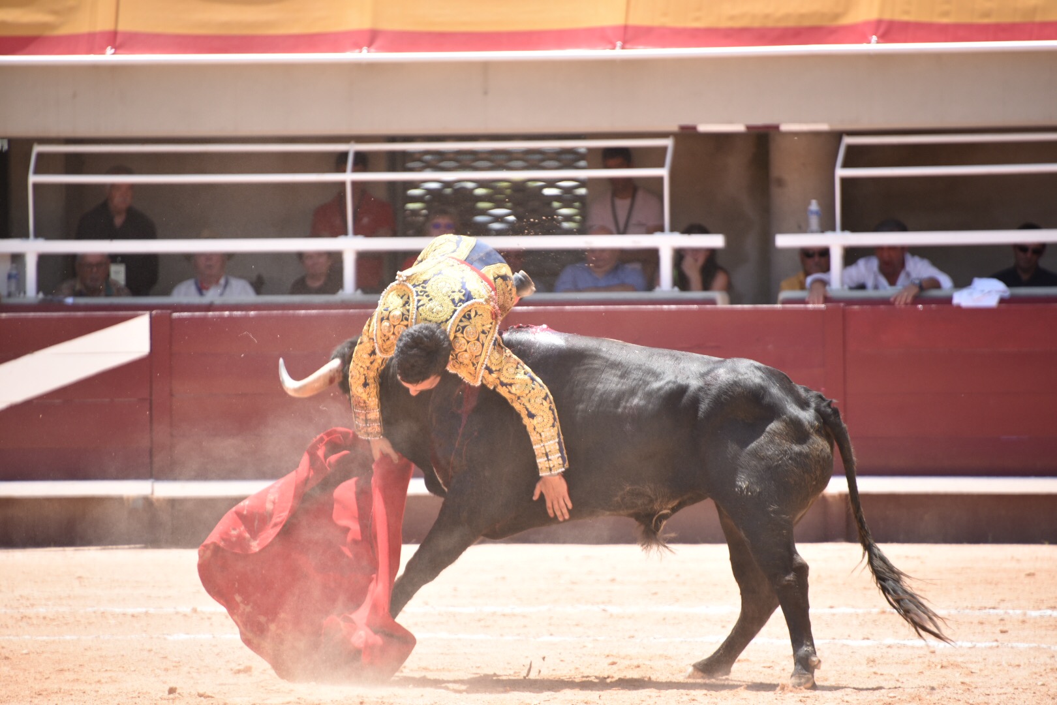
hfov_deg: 6.9
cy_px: 352
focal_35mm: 300
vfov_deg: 4.6
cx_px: 528
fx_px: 8808
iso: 400
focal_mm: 300
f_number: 5.6
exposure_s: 1/640
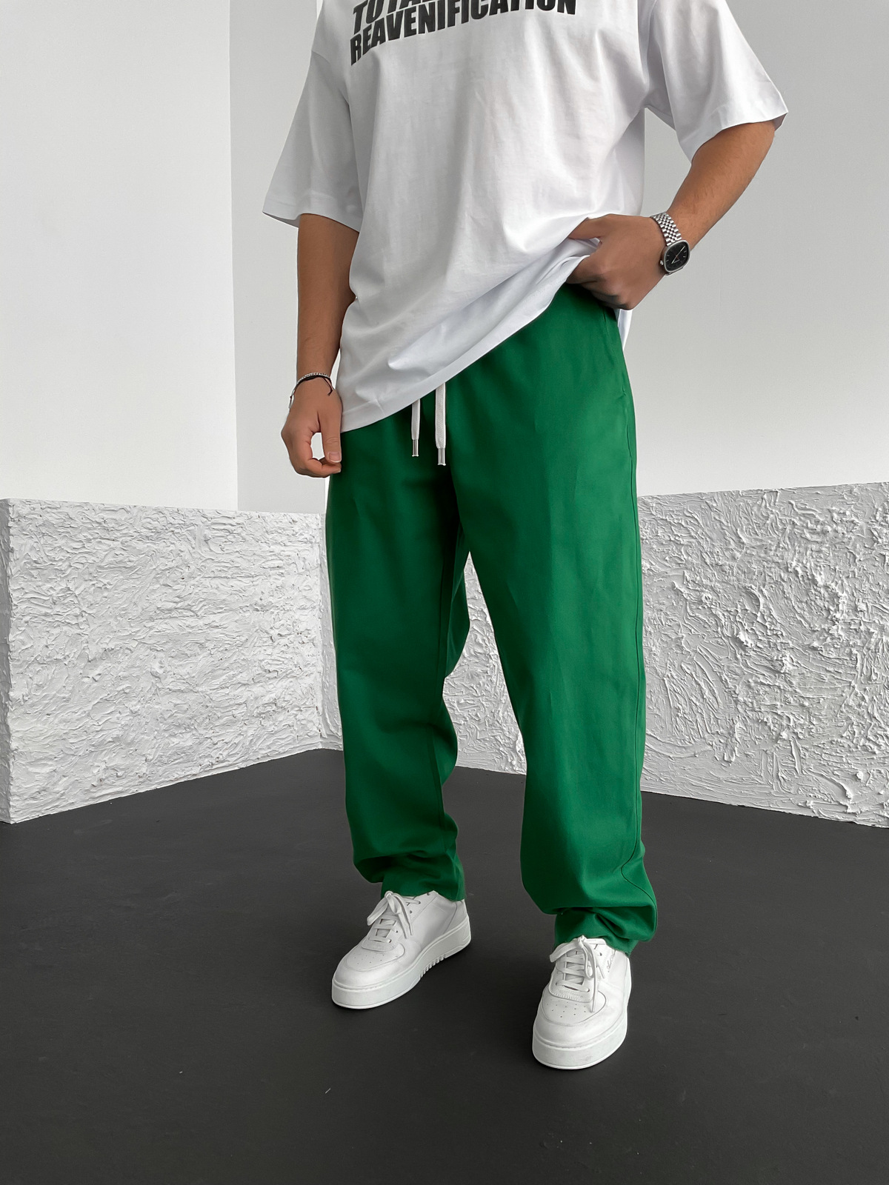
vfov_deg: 61.7
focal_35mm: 29
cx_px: 444
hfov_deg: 48.2
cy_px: 592
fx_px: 993
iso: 64
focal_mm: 3
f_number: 1.8
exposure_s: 1/120
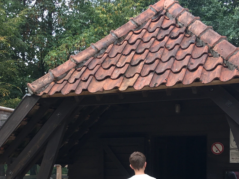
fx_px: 442
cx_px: 91
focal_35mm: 64
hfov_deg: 30.2
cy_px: 172
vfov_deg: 22.2
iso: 25
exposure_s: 1/299
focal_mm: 4.15
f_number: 2.2
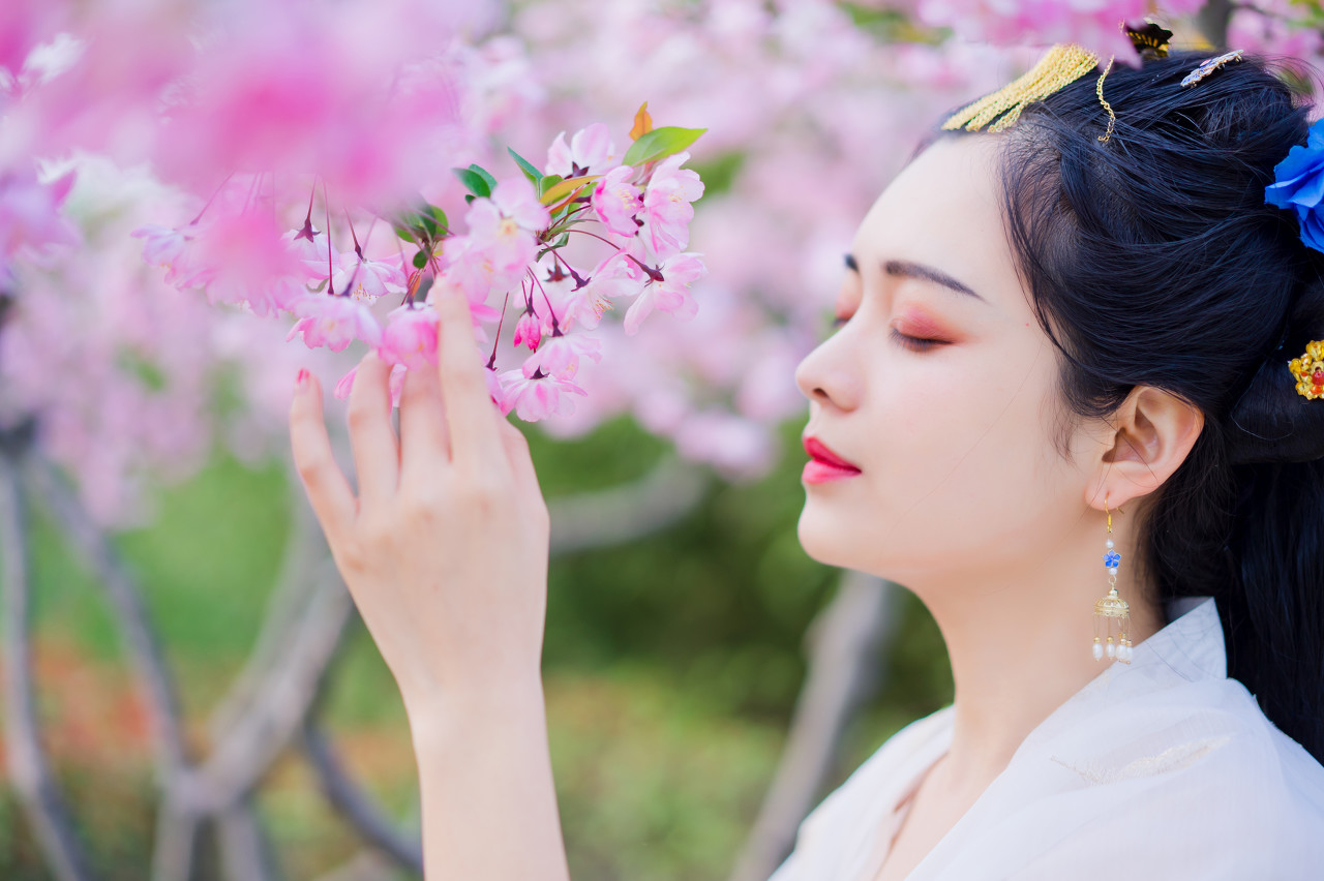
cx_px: 662
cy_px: 440
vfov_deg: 24.6
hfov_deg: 36.3
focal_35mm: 55
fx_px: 2022
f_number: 1.8
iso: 100
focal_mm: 55
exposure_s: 1/320
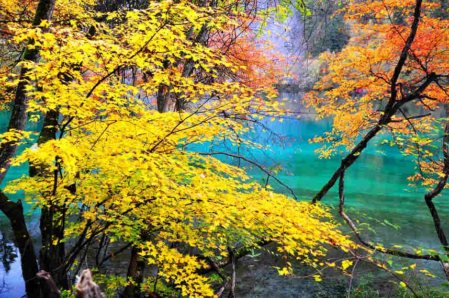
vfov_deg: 35.4
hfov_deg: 51.3
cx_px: 224
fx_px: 467
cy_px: 149
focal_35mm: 38
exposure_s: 1/6
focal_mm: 25
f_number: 5
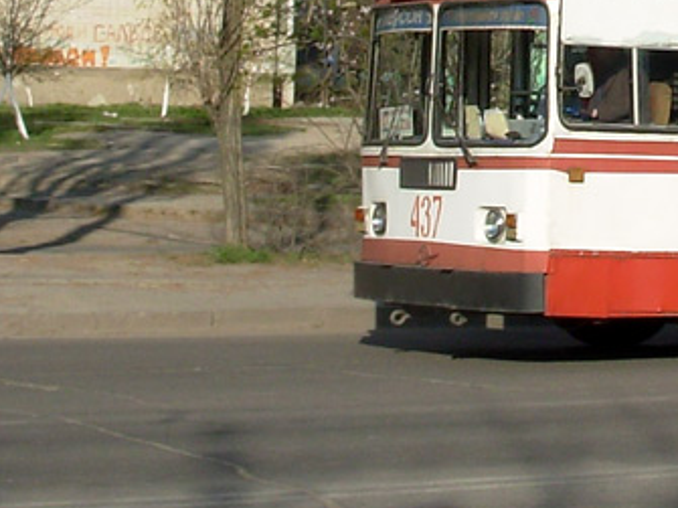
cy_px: -105
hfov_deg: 14.0
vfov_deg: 10.7
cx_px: 842
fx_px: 2663
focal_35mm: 136
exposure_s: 1/527
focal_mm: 6.3
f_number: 4.9
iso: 50
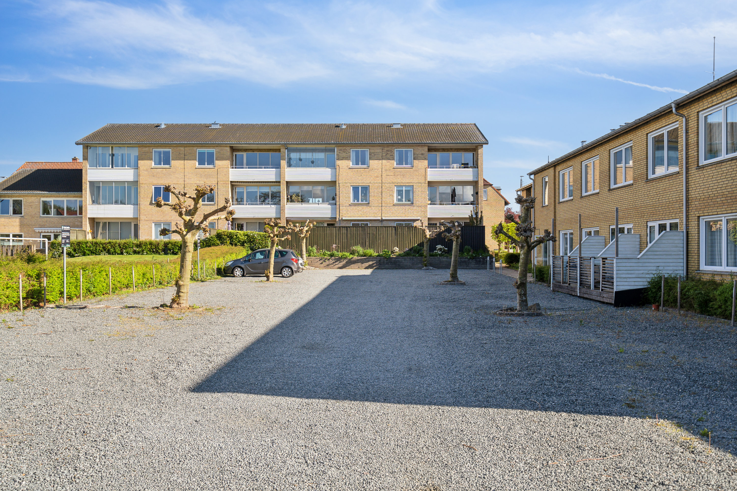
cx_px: 368
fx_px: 696
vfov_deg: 38.9
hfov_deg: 55.8
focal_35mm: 34
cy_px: 246
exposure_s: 1/400
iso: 200
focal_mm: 34
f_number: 8
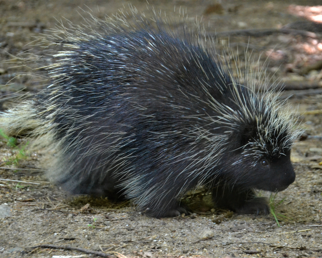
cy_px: 129
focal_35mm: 288
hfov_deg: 6.7
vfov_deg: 5.4
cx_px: 157
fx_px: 2745
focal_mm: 170
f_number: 6
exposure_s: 1/80
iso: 3200
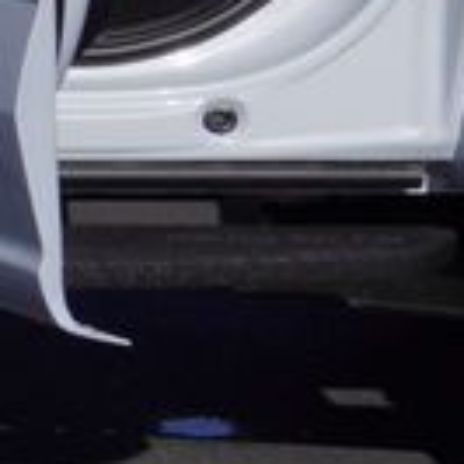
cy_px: -248
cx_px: -1088
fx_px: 3882
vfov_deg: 6.7
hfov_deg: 6.1
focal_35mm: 256
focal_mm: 26
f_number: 11
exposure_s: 1/320
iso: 100
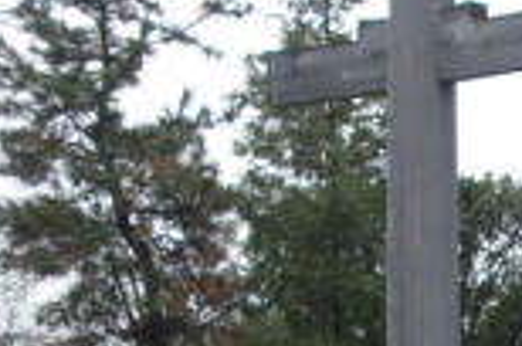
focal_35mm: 155
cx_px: 1291
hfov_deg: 11.0
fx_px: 2243
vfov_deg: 8.6
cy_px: 570
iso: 500
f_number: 2.2
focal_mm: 11.6
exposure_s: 1/250
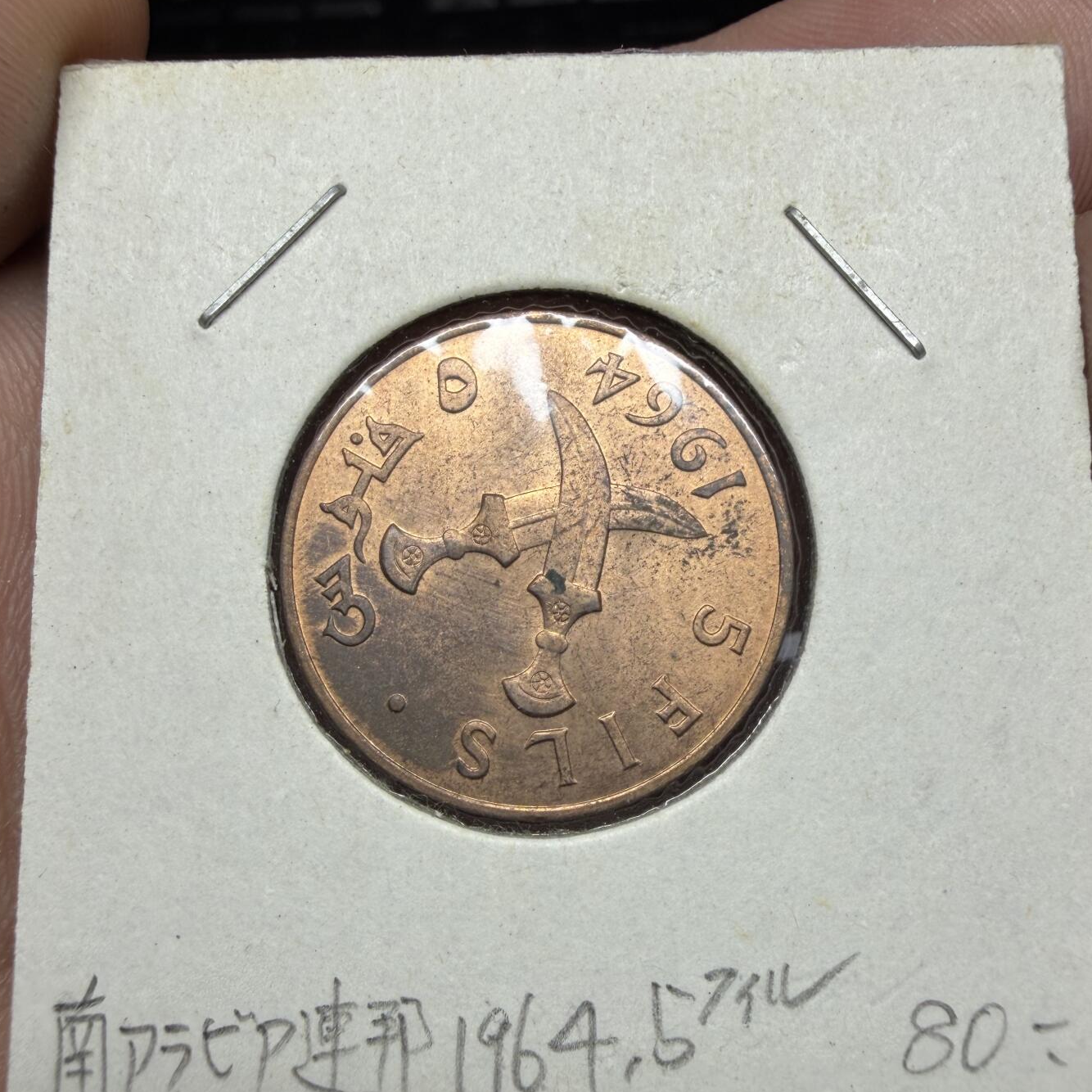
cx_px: 540
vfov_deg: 52.5
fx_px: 1106
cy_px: 595
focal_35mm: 31
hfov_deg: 52.5
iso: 40
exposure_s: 1/216
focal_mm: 2.22
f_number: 2.2
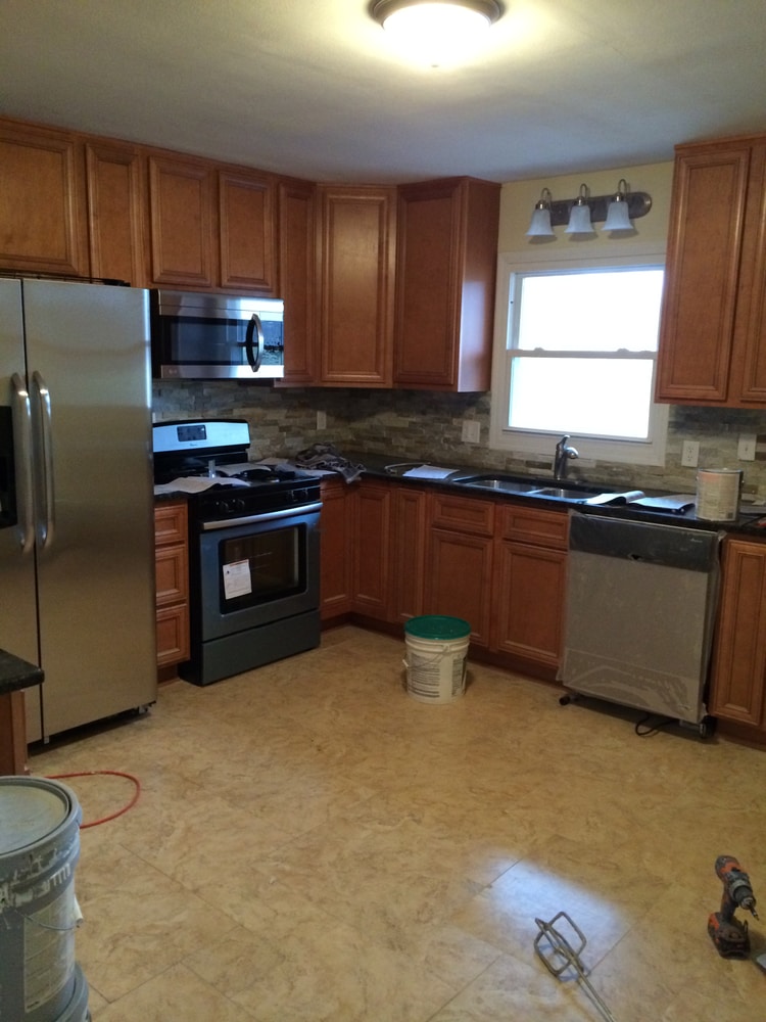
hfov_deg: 46.8
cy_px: 511
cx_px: 383
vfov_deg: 60.0
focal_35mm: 30
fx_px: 885
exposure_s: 1/30
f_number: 2.2
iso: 320
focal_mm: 4.12
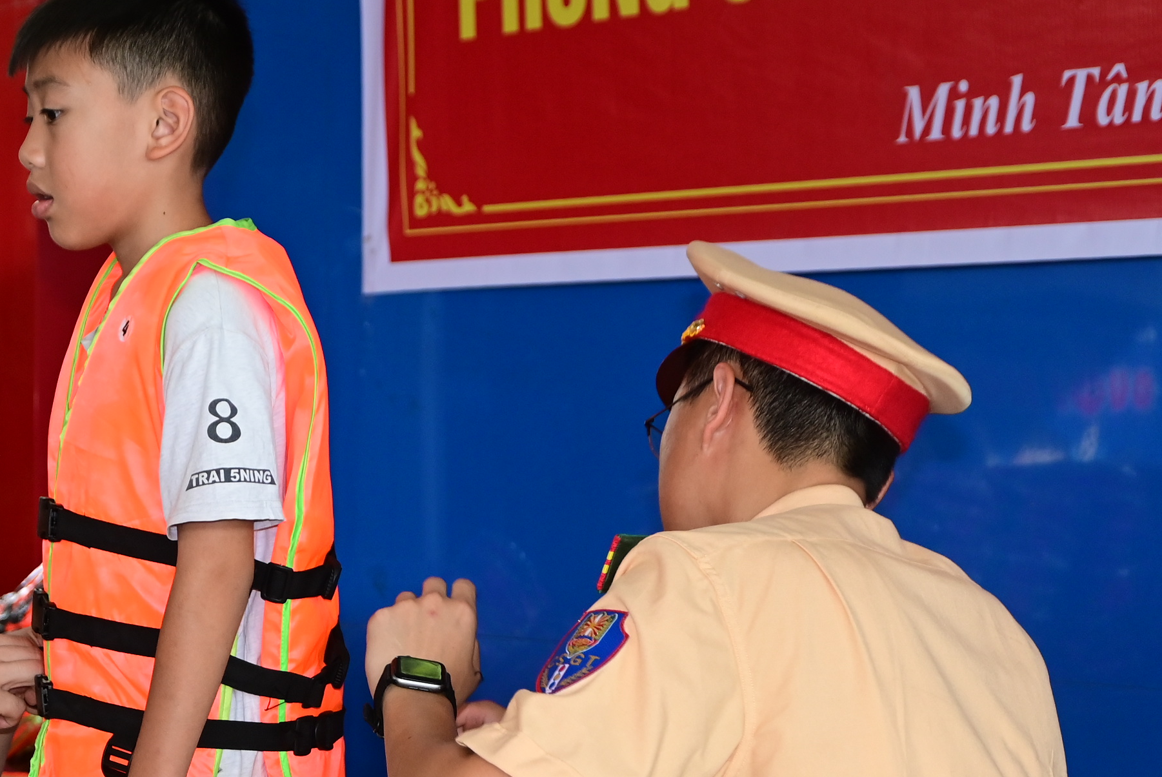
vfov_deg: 13.3
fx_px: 3327
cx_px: 241
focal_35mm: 103
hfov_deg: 19.6
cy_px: 499
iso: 640
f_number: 4.8
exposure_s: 1/200
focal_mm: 42
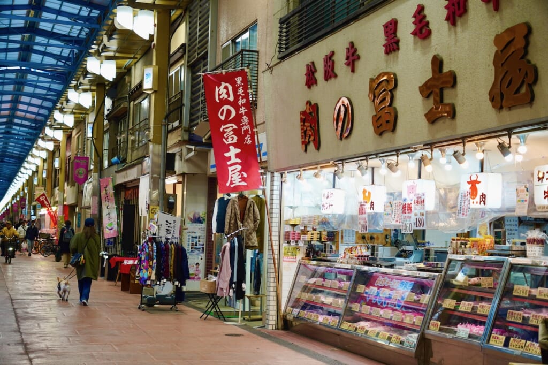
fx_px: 813
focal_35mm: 53
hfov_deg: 37.3
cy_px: 182
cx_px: 274
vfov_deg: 25.3
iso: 160
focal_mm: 35.6
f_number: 2.8
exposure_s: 1/60
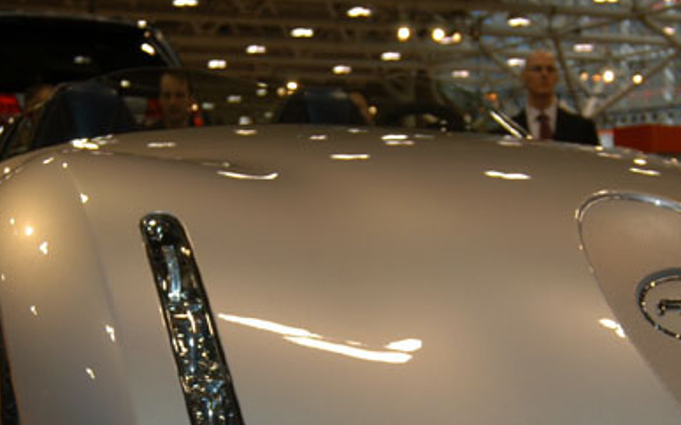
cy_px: 321
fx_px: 1484
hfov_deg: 25.8
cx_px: 399
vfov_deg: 16.2
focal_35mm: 80
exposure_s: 1/80
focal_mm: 30
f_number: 5
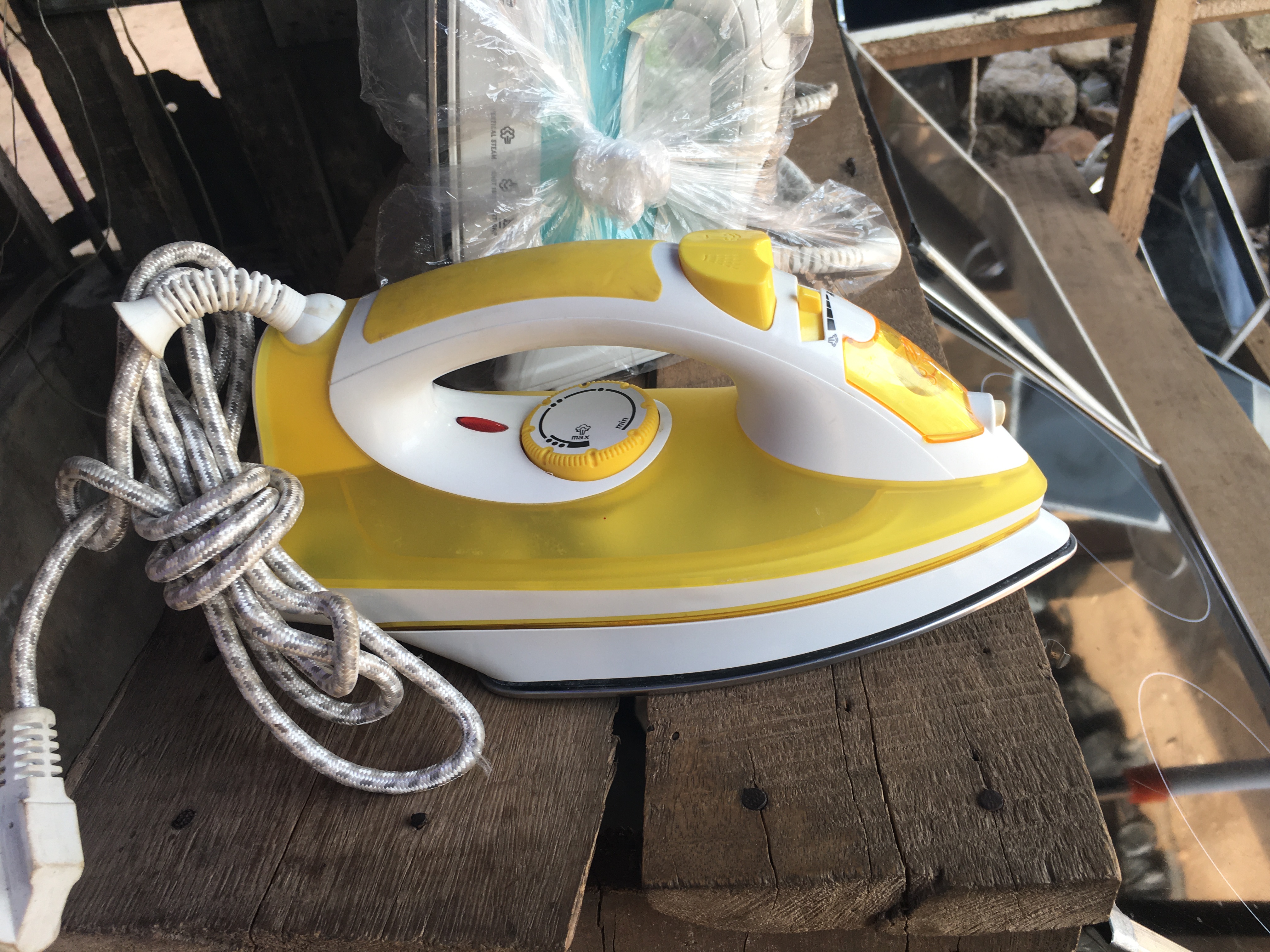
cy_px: 476
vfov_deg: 48.2
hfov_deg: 61.7
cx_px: 635
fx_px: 1064
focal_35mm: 29
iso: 25
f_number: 2.2
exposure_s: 1/100
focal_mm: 4.15
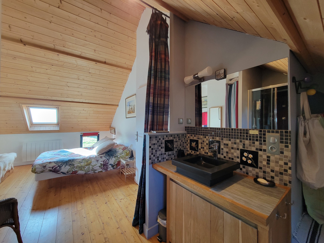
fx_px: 122
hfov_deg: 106.2
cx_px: 162
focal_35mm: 13
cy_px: 122
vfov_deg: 89.9
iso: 200
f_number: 2.2
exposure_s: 1/50
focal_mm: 2.2
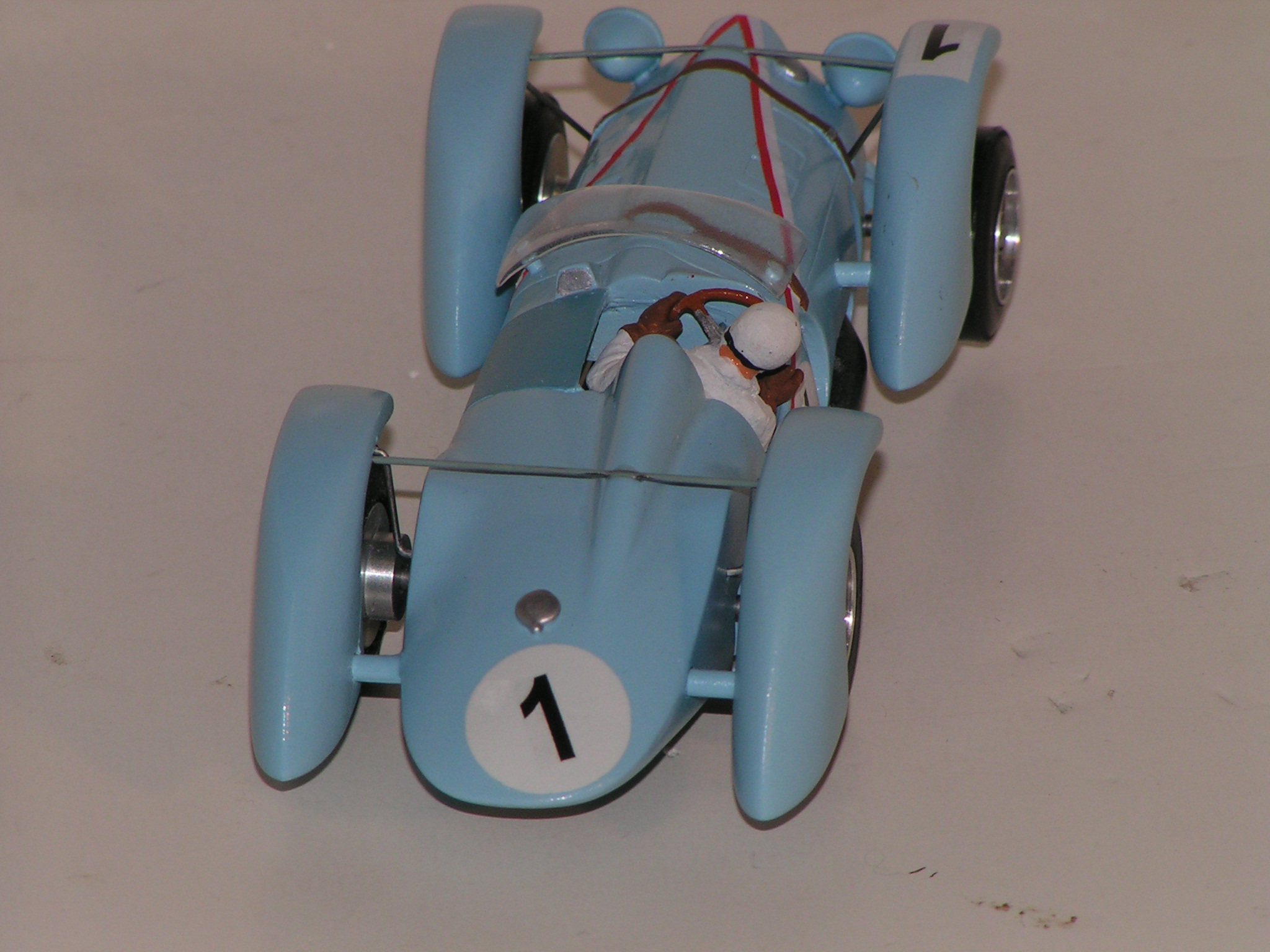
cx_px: 635
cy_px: 476
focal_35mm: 311
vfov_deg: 4.8
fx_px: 11410
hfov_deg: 6.4
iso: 50
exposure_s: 1/320
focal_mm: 47.6
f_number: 5.6
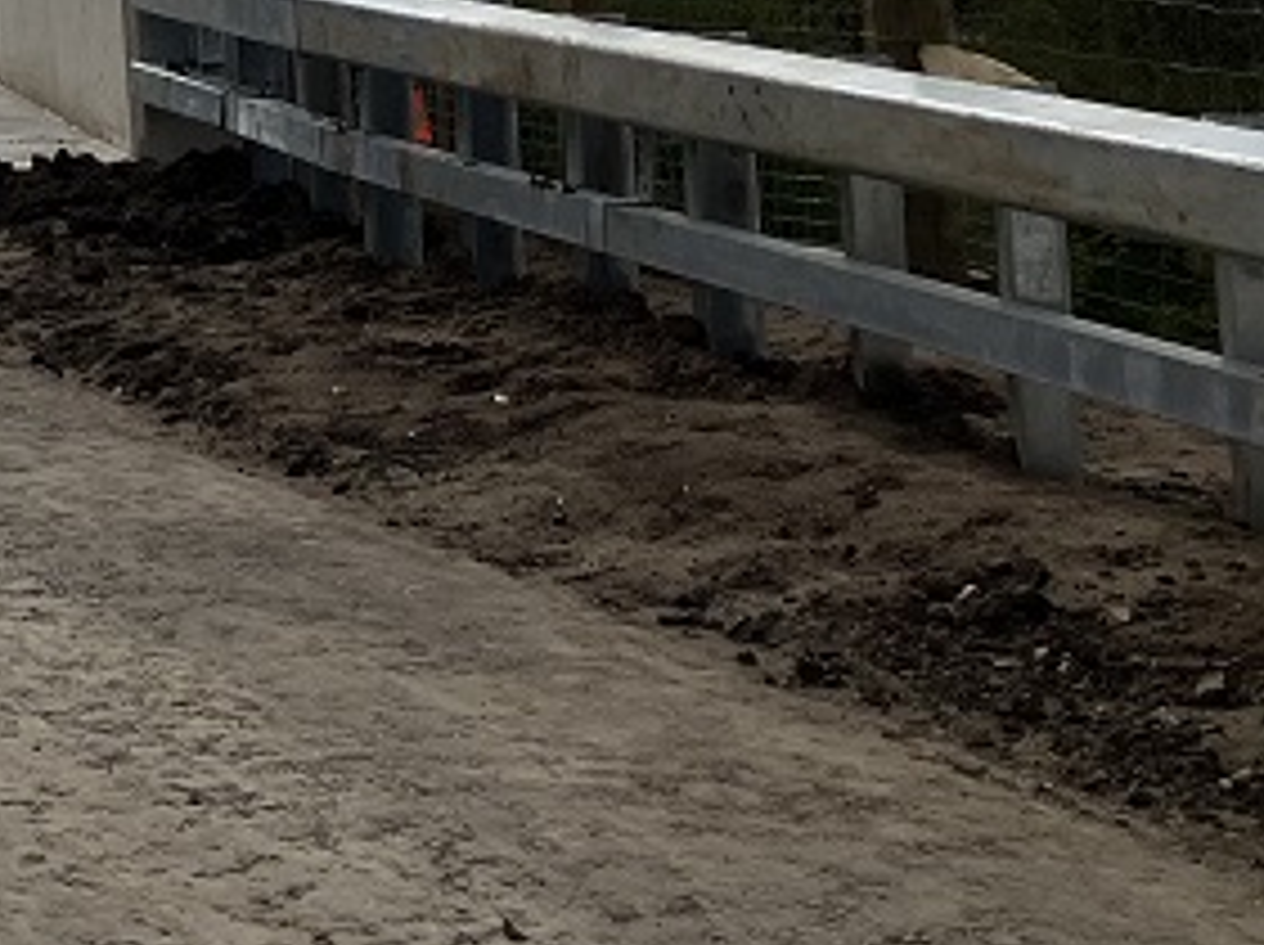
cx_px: -873
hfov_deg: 16.6
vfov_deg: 13.5
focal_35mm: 103
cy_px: -495
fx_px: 3756
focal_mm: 3.99
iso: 32
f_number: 1.8
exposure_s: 1/6944
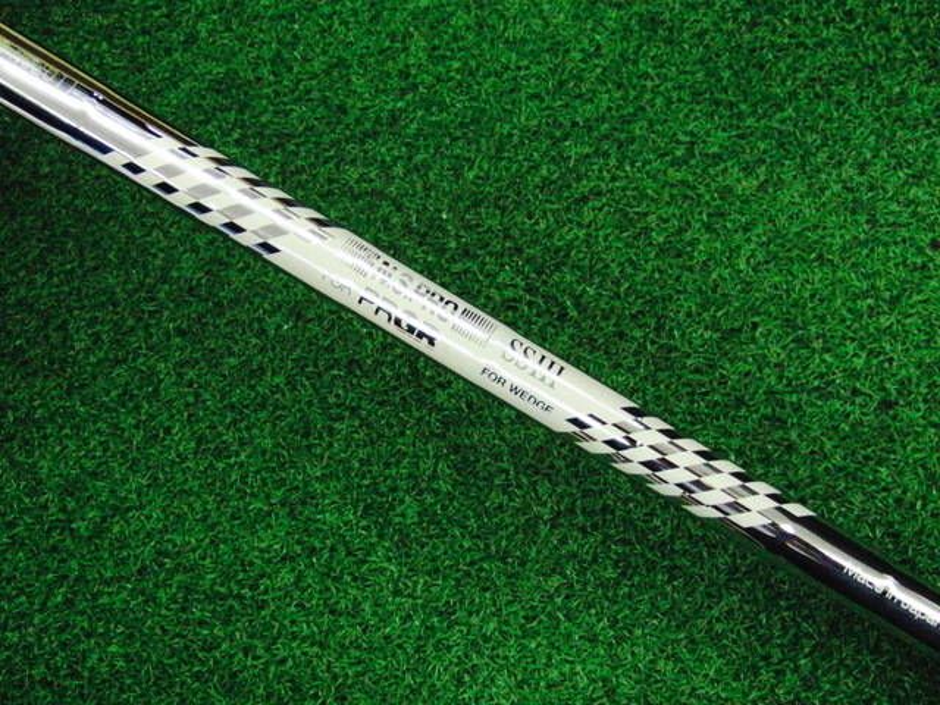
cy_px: 352
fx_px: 1005
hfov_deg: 50.1
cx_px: 470
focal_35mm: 37
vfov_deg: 38.7
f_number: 3.6
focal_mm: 6.42
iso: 3200
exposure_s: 1/320
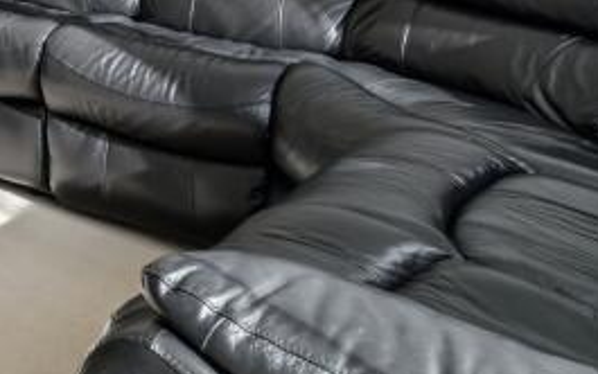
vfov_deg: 17.7
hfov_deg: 22.2
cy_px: -246
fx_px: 1027
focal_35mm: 63
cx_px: -436
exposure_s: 1/100
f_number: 8
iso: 640
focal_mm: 16
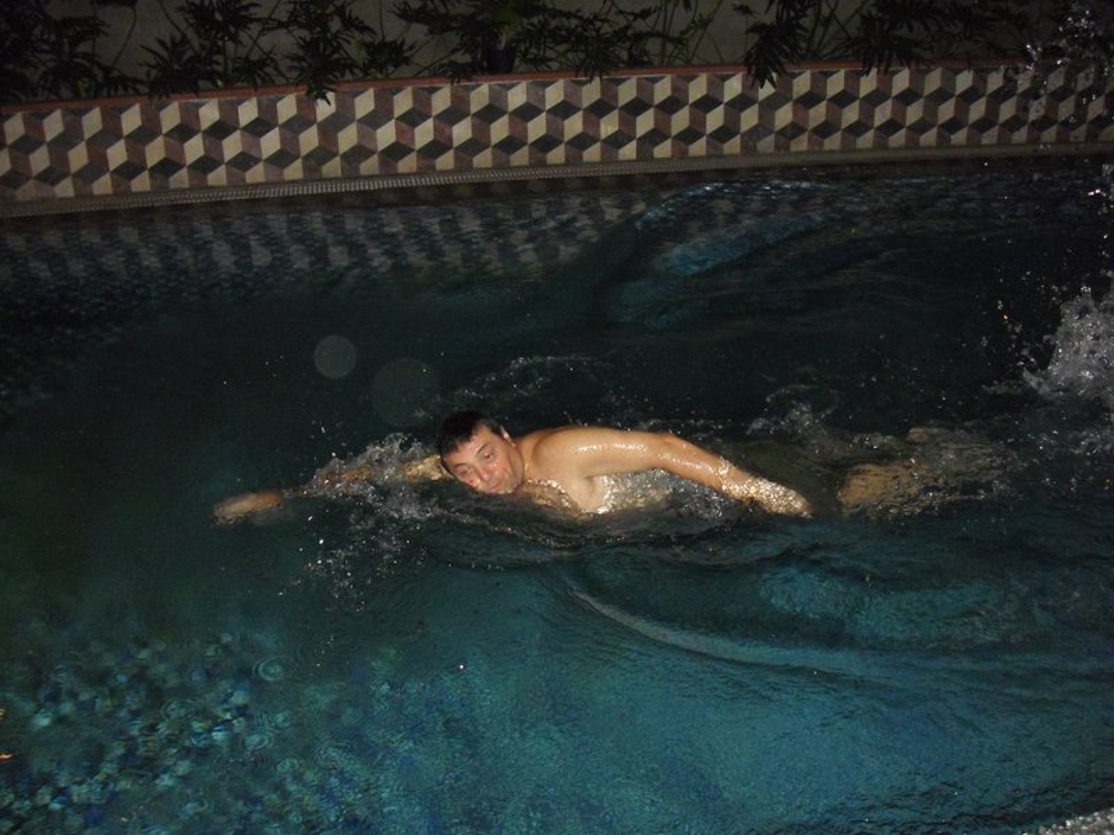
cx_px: 557
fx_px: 1223
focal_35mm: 38
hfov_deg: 49.0
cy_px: 418
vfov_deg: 37.7
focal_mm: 6.2
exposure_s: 1/60
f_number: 2.8
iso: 400
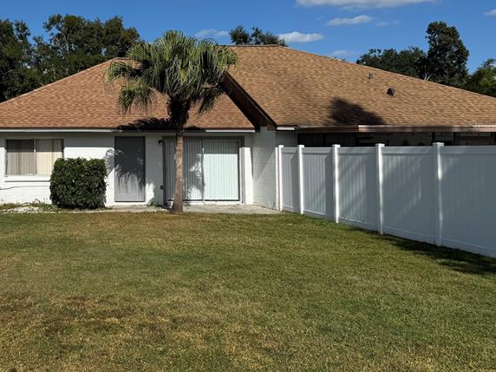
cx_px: 77
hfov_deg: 41.3
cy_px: 125
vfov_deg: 33.3
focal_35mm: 43
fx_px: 616
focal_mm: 6.76
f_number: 1.78
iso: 80
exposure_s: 1/7937
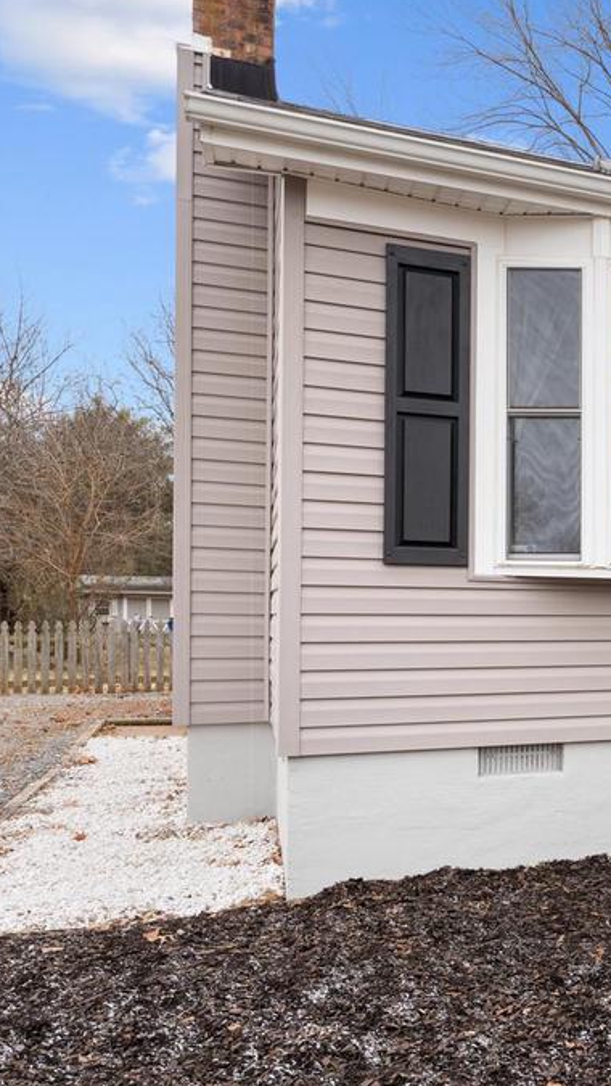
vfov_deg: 51.3
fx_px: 1126
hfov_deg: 23.6
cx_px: 937
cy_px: 610
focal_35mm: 39
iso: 250
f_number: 9
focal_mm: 17.5
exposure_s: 1/160
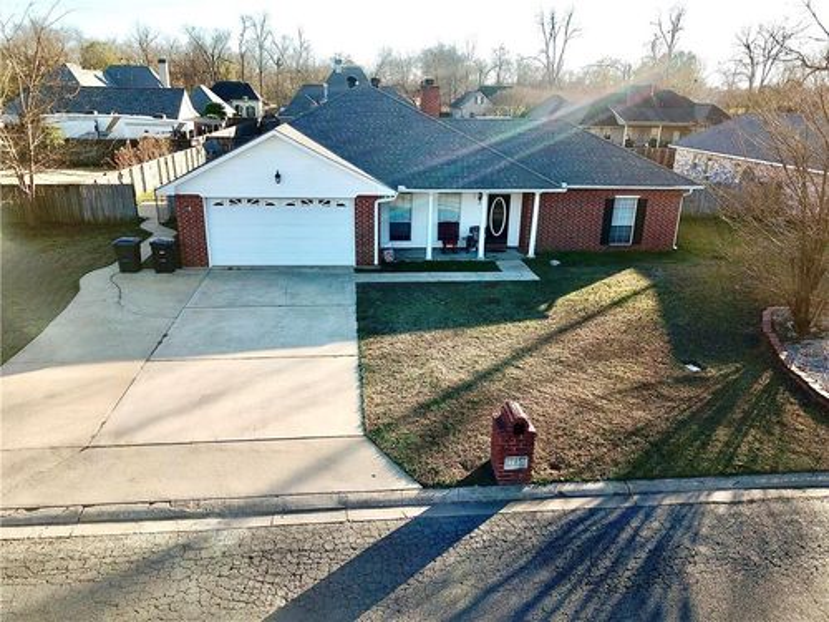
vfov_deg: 53.1
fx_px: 623
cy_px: 311
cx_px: 414
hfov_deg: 67.3
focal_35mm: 26
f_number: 2.2
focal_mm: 4.73
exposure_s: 1/516
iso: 100
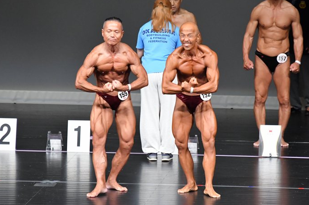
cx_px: 170
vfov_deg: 3.5
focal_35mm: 391
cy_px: 112
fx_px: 3354
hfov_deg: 5.3
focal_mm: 230
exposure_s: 1/400
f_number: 5.6
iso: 5000
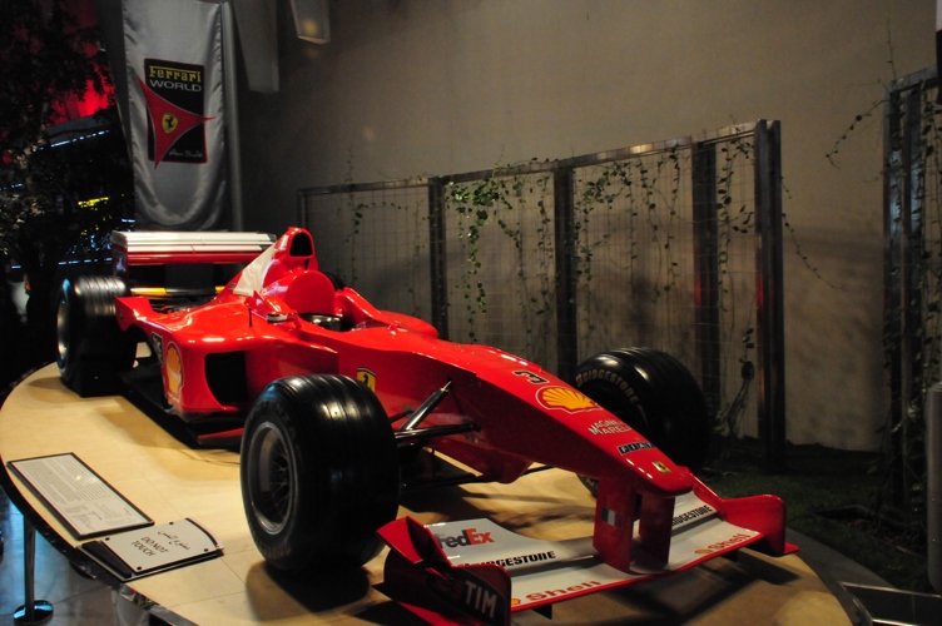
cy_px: 313
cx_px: 471
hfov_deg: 53.2
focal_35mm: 36
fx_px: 941
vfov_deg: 36.8
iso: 3200
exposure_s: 1/25
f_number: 20
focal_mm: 24
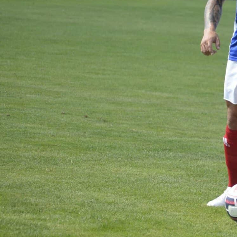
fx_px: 2641
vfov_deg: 5.1
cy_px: 43
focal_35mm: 341
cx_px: 284
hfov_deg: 5.1
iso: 400
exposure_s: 1/1000
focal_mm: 98
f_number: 4.5
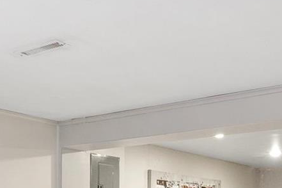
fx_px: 454
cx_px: 173
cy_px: 219
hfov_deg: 34.3
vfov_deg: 21.8
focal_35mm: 58
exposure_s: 2.5
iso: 400
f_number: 8
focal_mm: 8
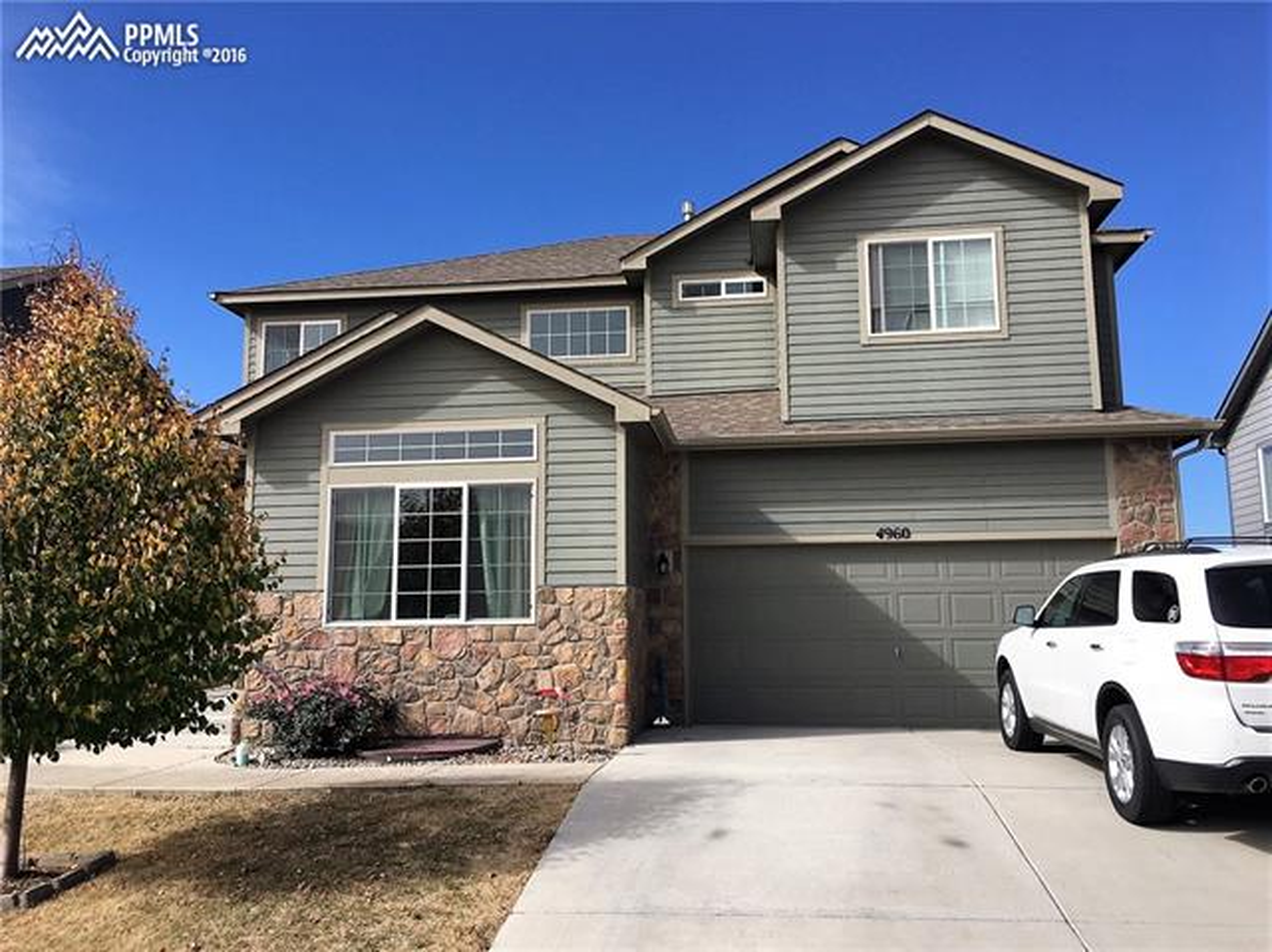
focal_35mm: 29
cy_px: 476
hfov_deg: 61.7
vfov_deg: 48.2
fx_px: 1065
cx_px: 636
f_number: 2.2
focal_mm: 4.15
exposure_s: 1/1451
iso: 25
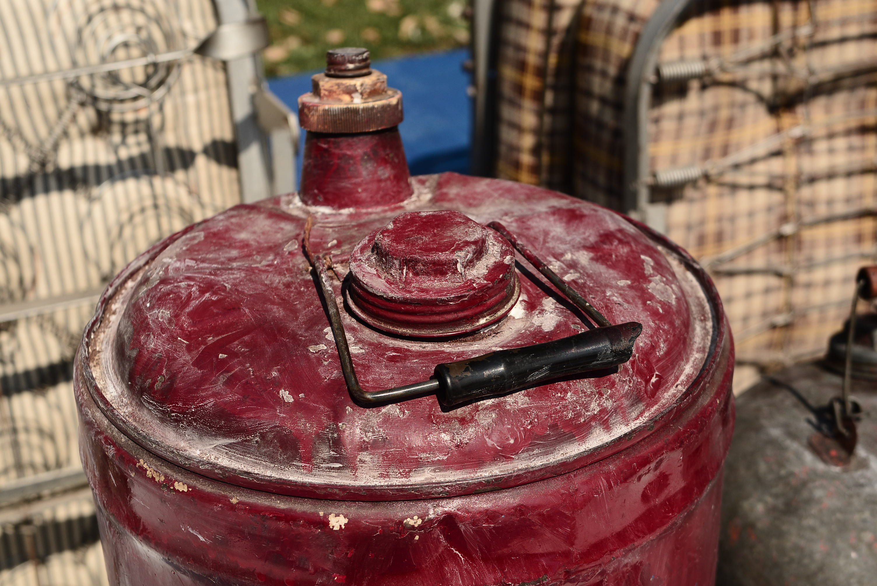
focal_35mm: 52
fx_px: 1267
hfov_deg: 38.2
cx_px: 438
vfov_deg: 26.0
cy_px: 293
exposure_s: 1/1000
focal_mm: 52
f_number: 9
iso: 400
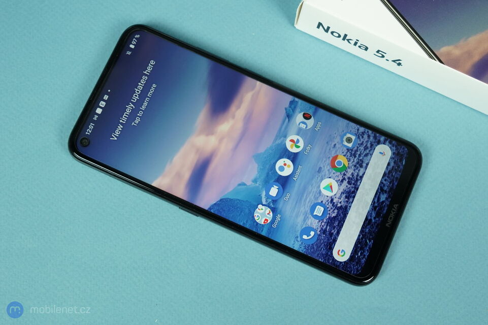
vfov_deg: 30.5
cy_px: 162
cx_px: 244
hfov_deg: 44.5
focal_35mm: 44
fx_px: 596
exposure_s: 1/160
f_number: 7.1
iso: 2500
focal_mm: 44
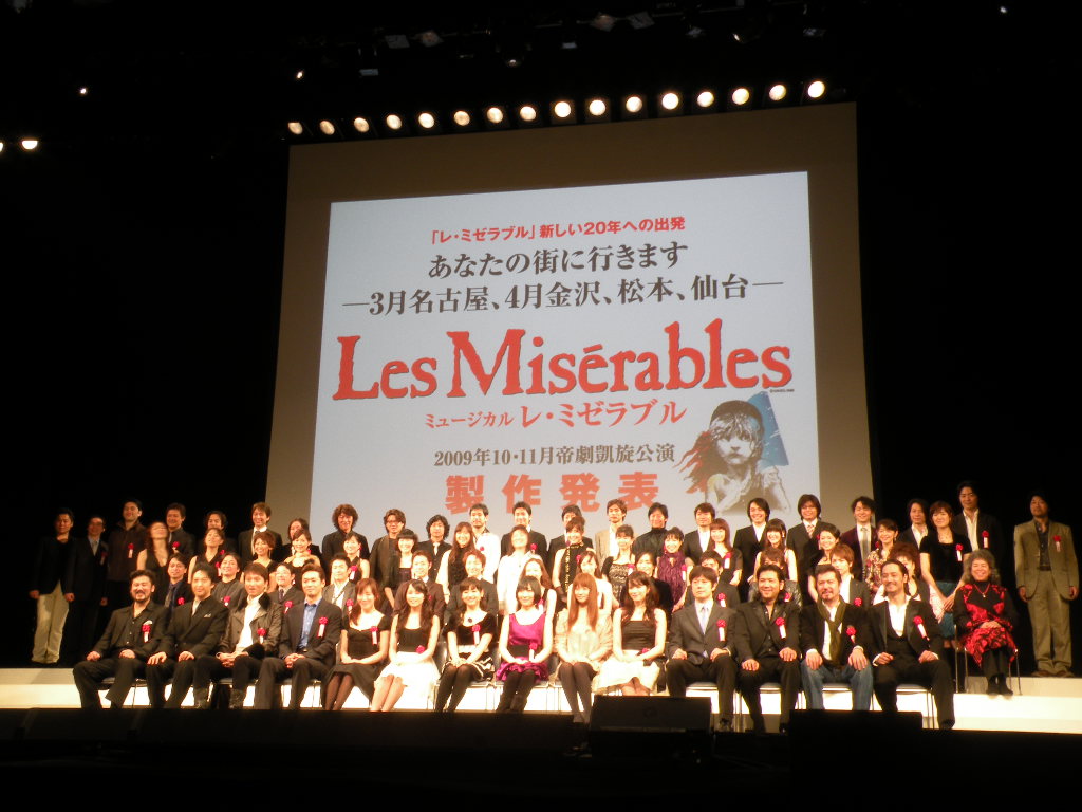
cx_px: 541
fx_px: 1313
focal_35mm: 42
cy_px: 406
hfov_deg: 44.8
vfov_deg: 34.3
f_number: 8
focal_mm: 7.4
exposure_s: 1/2
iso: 64
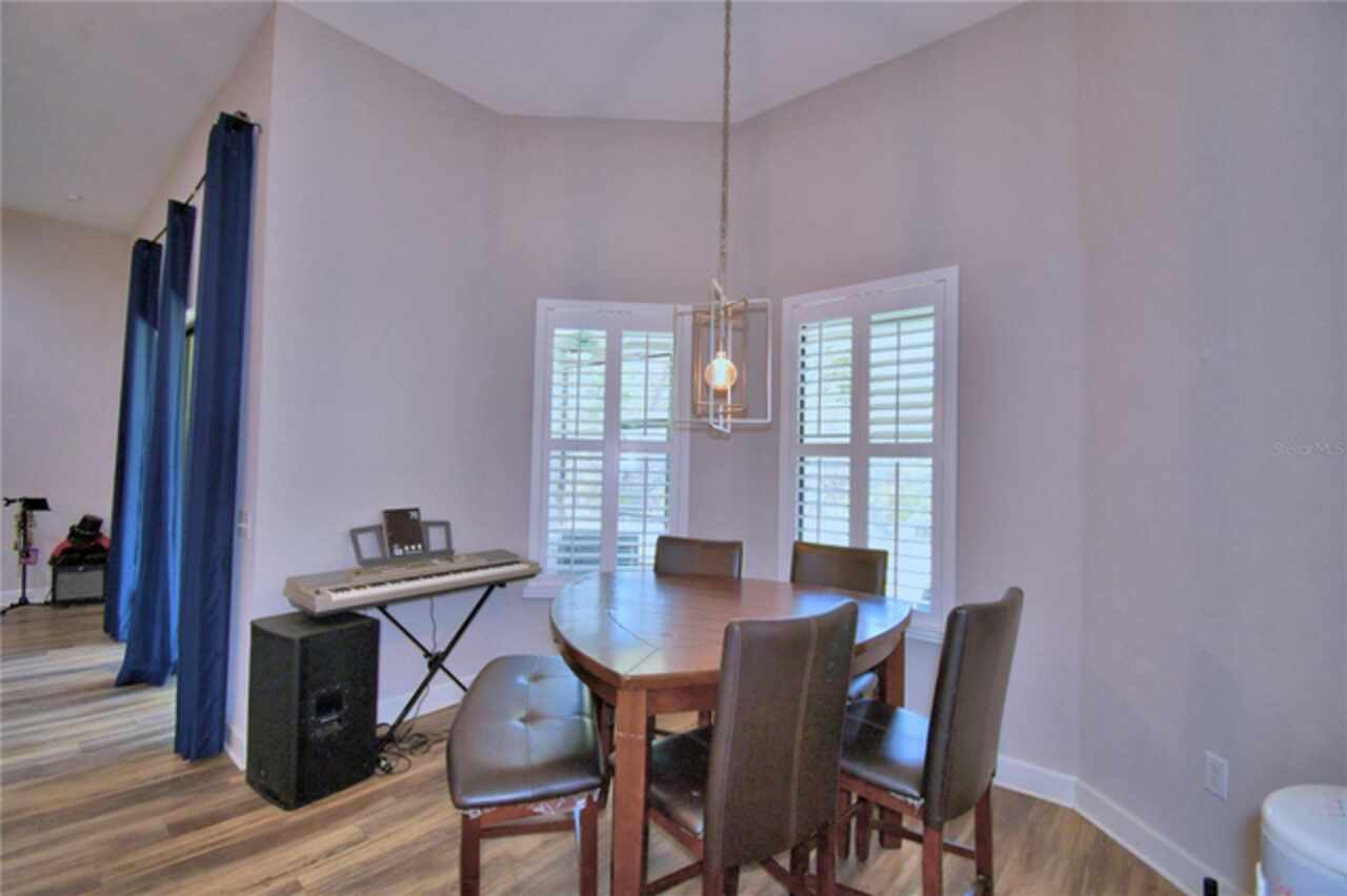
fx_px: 561
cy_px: 448
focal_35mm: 15
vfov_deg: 77.3
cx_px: 674
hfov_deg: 100.4
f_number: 4.5
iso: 200
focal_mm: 10
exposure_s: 1/30
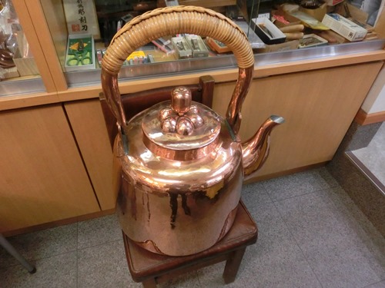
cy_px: 144
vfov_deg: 54.9
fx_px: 278
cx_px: 192
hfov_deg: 69.4
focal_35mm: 25
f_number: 3.3
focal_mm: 4.4
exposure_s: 1/80
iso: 800
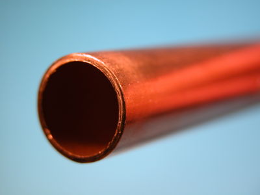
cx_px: 130
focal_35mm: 100
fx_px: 751
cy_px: 98
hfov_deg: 19.6
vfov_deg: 14.8
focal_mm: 25.4
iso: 100
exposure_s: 1/43.2
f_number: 3.6
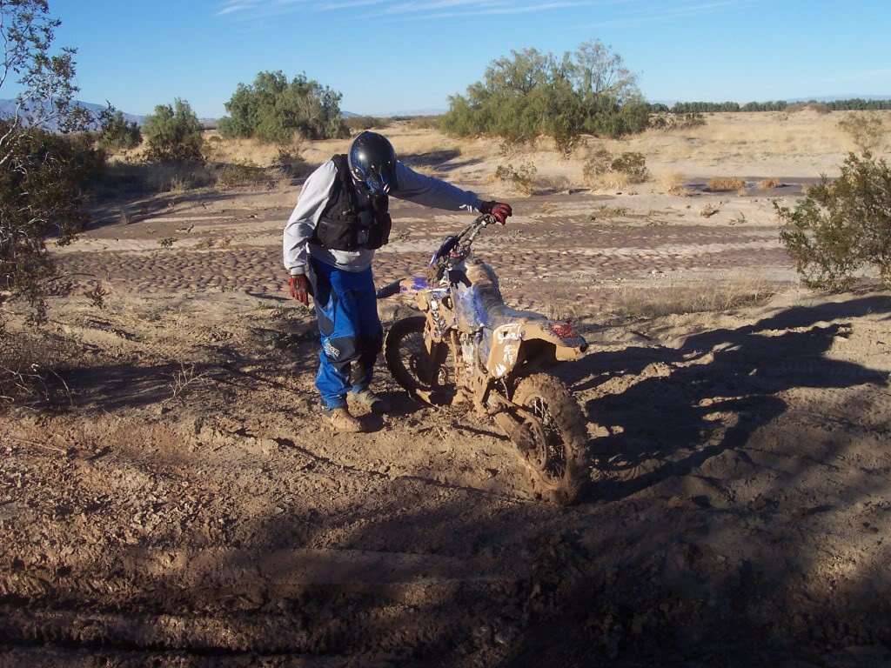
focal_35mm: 37
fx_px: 952
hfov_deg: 50.1
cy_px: 334
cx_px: 446
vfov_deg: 38.7
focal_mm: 5.6
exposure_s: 1/500
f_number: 5.6
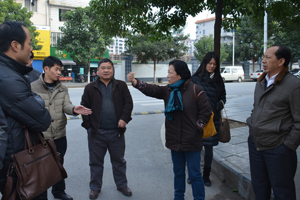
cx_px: 141
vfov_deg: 37.3
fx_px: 296
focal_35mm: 36
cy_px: 93
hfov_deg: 53.7
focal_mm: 21
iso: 200
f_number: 5.6
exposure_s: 1/125
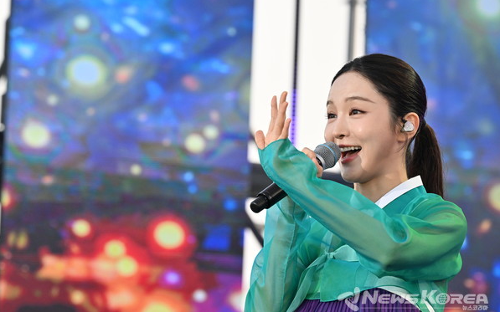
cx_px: 250
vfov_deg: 3.2
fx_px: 5586
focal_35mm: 410
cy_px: 156
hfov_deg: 5.1
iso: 2500
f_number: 11
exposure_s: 1/320
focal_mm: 400
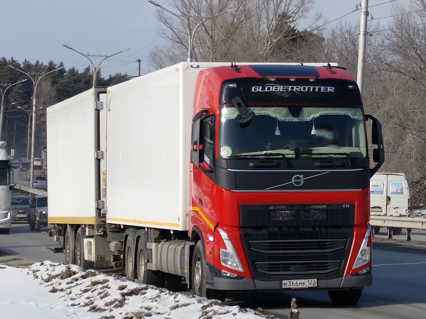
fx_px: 566
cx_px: 213
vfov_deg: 31.5
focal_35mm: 46
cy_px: 160
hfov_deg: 41.2
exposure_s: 1/1042
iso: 50
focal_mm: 6.19
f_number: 1.65
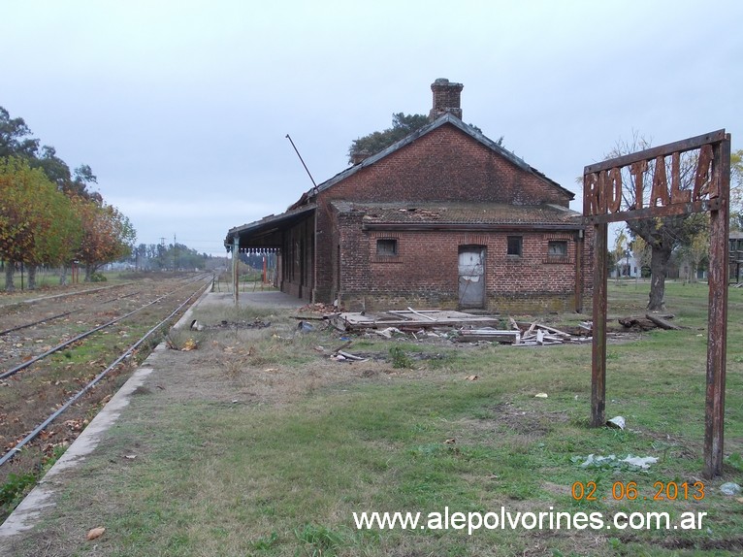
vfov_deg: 33.6
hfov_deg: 43.9
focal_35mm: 43
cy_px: 278
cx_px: 372
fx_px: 923
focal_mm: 6.1
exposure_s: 1/320
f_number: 3.3
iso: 80
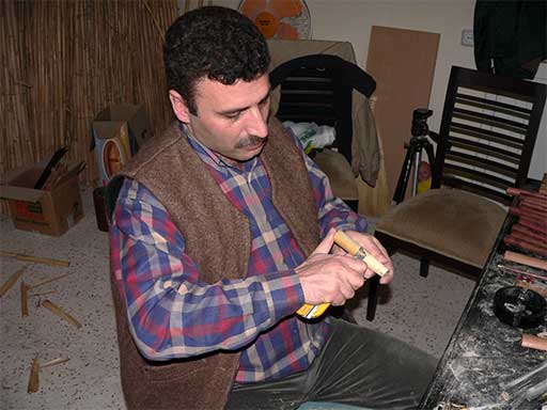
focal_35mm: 36
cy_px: 205
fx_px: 569
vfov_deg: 39.7
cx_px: 274
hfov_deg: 51.4
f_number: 2.8
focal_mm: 6
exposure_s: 1/250
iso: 80
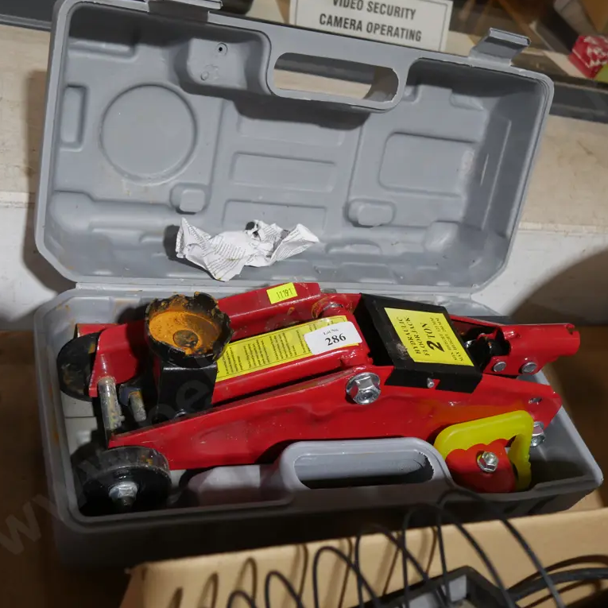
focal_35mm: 45
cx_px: 321
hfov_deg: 37.5
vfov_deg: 37.6
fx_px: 894
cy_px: 303
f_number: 4.1
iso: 800
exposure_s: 1/60
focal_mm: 19
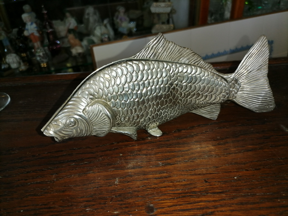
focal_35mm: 26
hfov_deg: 67.3
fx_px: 216
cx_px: 144
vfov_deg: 53.1
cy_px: 108
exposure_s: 1/100
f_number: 1.8
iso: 80
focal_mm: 5.4
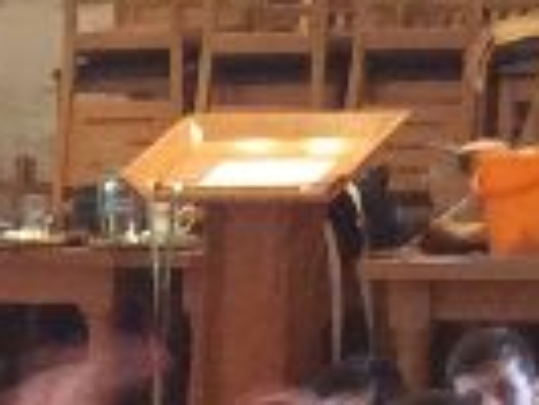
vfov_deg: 6.1
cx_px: -243
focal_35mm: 235
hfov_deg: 8.3
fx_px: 3662
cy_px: 871
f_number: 2.4
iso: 125
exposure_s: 1/24
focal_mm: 3.3
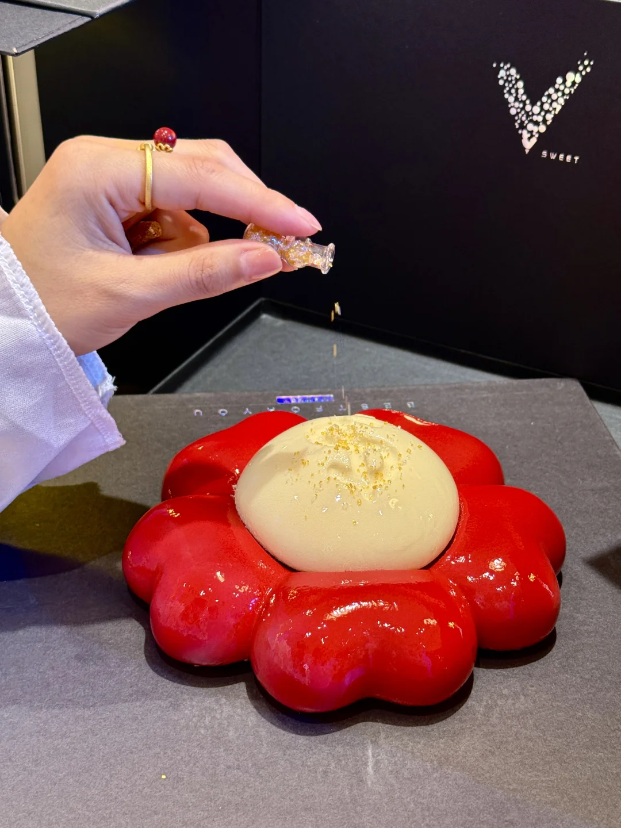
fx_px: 1148
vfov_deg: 39.7
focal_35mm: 48
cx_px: 310
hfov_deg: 30.3
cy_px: 414
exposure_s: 1/50
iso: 125
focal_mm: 6.76
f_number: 1.78
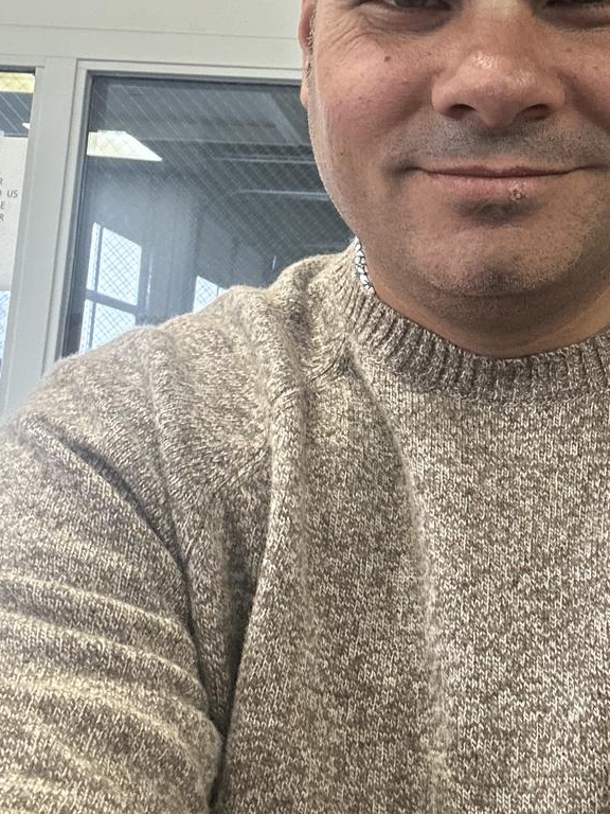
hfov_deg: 28.6
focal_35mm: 50
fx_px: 1175
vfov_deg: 37.7
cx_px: 478
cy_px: 255
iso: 250
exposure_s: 1/60
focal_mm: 2.69
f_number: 1.9
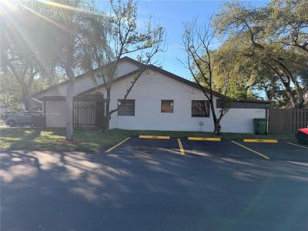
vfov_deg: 56.8
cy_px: 116
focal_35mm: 24
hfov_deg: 71.6
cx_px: 154
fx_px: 214
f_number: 1.78
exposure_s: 1/2169
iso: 100
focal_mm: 6.76
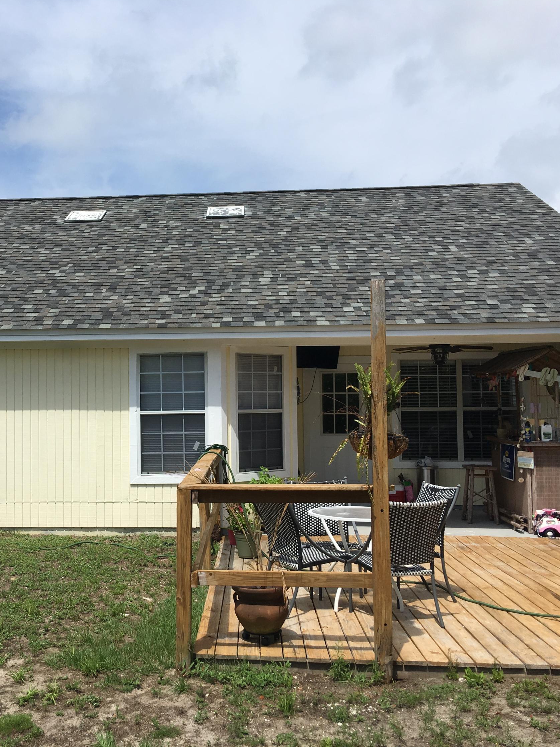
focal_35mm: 39
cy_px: 372
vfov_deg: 47.9
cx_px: 175
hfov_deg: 36.3
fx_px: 841
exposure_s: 1/2331
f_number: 2.2
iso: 25
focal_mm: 4.15
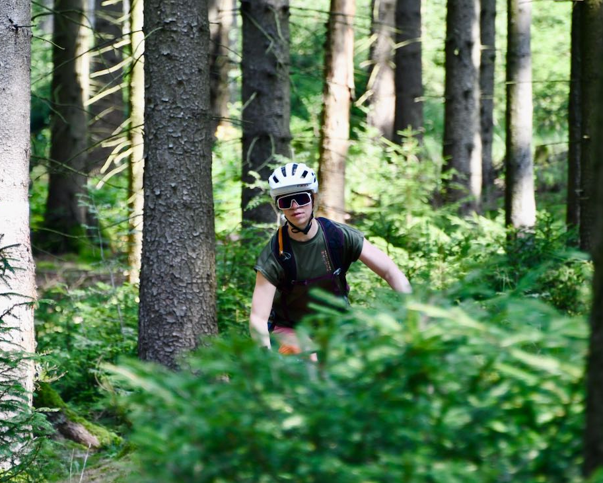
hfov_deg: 4.6
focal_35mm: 424
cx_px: 283
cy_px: 242
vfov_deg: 3.7
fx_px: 7569
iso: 1000
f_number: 5.6
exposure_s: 1/250
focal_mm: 250
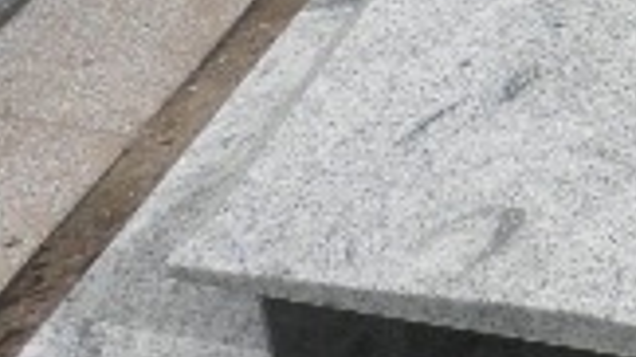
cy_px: -71
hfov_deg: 19.3
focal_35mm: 103
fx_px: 1736
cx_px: 813
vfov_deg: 11.5
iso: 64
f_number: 8.3
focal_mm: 4.3
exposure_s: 1/100
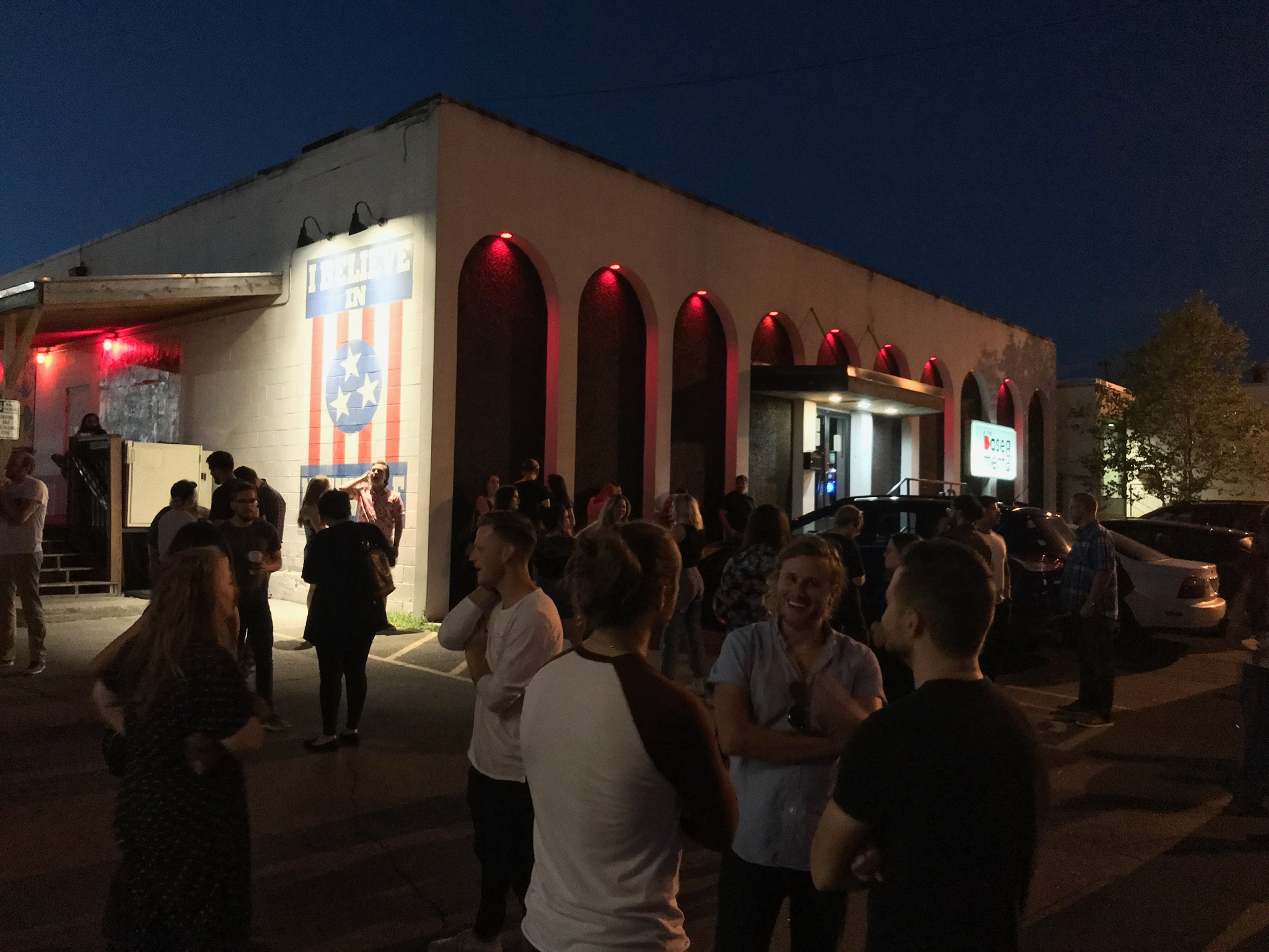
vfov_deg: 49.7
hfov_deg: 63.4
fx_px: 1026
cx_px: 634
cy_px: 476
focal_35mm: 28
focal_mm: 3.99
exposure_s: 1/15
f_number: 1.8
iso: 500
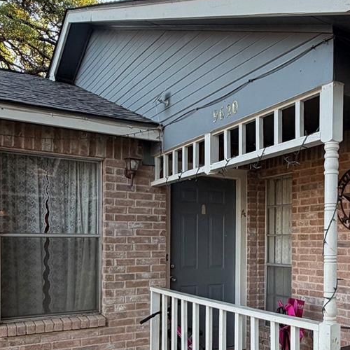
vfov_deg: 42.9
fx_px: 435
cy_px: 248
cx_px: 244
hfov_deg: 43.0
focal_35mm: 38
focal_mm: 2.22
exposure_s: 1/130
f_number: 2.2
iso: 64
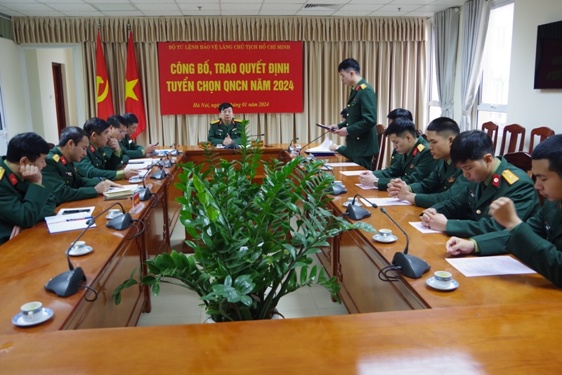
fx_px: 484
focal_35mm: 31
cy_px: 188
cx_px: 281
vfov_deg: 42.3
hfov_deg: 60.3
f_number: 4
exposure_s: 1/80
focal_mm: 21
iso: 1600
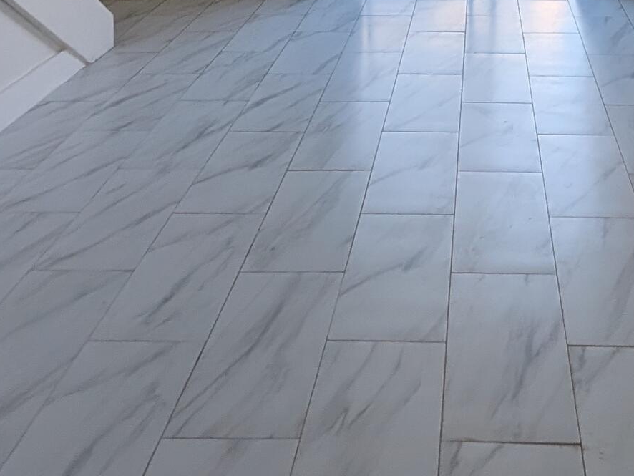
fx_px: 806
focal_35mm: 44
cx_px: 470
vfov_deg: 27.4
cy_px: -145
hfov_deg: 41.7
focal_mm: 1.54
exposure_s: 1/120
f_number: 2.2
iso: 34
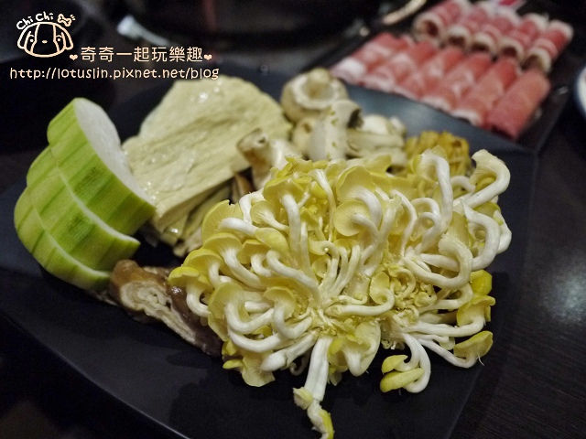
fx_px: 474
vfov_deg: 49.7
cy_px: 220
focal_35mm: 28
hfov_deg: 63.4
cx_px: 293
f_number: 2.5
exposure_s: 1/50
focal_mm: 14
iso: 800
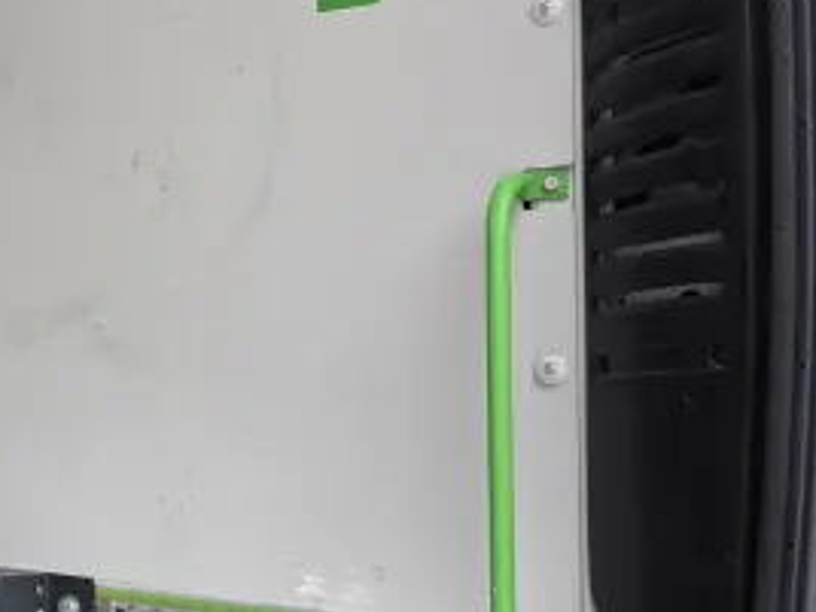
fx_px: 1297
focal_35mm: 55
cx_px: -88
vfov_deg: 26.6
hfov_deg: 31.0
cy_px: 320
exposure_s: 1/180
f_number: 1.8
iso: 160
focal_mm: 5.4
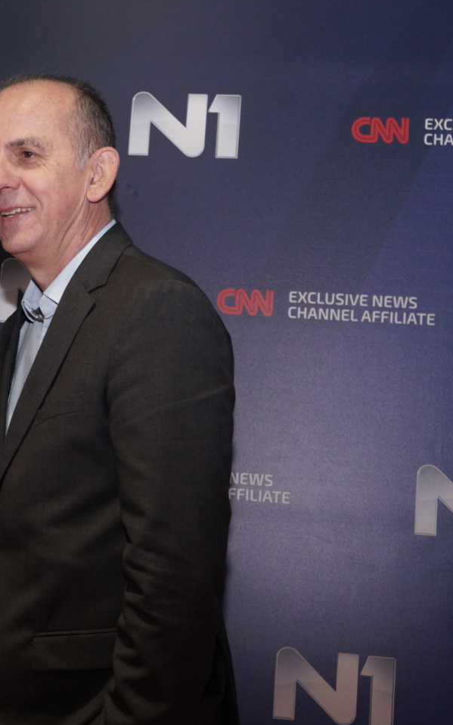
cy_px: 350
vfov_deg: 27.8
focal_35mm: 74
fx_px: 1461
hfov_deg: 17.2
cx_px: 5
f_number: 4.5
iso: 1600
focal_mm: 43
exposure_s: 1/160
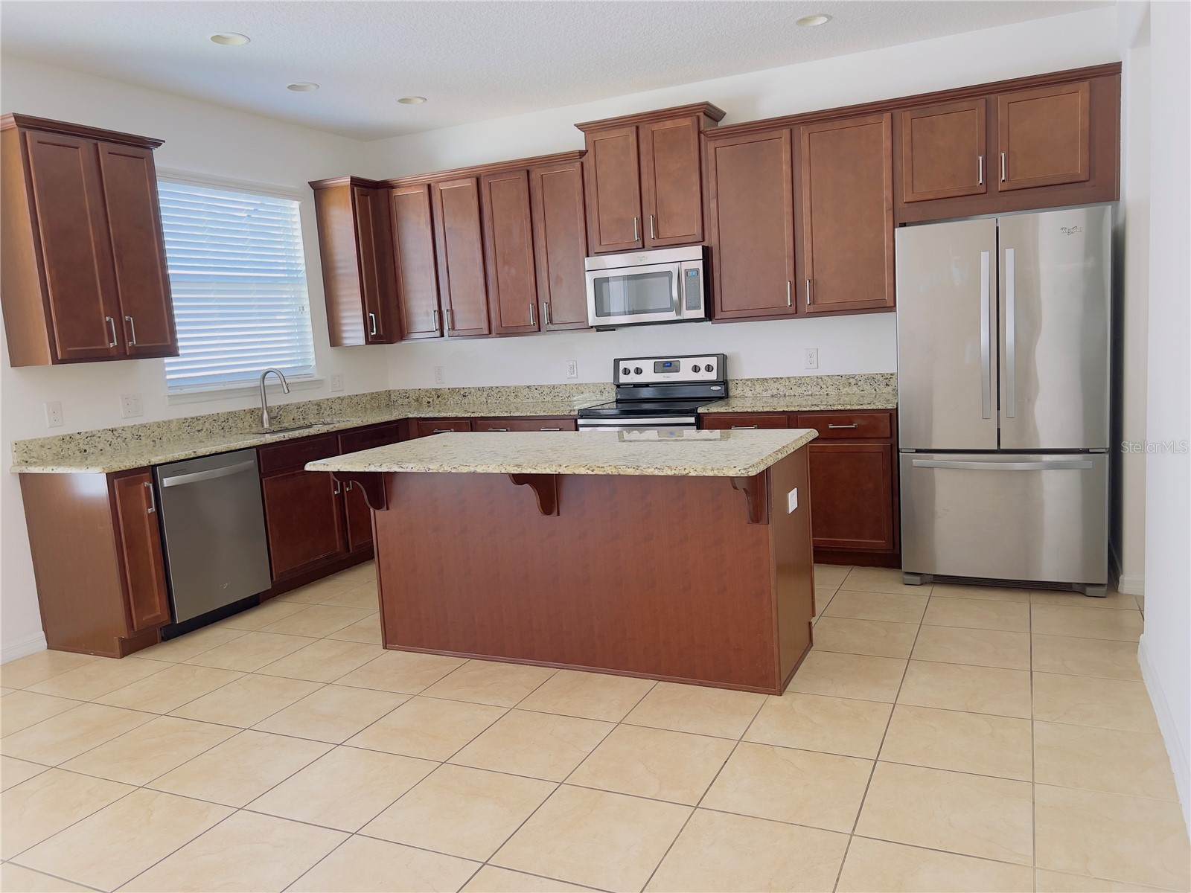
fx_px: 895
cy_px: 446
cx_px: 596
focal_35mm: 26
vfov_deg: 53.1
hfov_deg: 67.3
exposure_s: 1/60
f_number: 1.5
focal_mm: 5.7
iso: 64
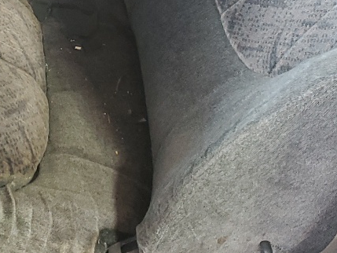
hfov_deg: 19.1
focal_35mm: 97
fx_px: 945
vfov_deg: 14.1
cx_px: -62
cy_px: -144
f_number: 1.5
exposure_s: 1/60.2
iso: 85
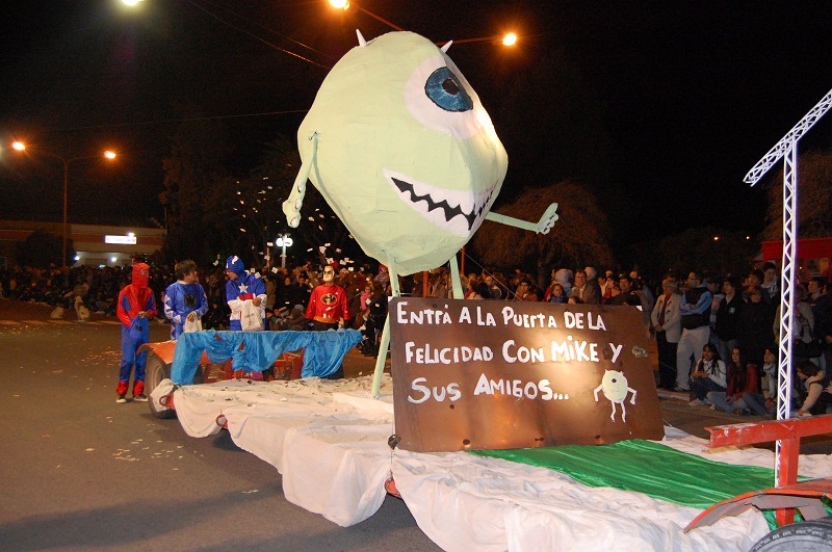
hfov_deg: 53.2
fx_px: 831
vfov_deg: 36.8
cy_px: 276
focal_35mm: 36
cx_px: 416
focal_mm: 24
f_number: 5
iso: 1600
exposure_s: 1/80
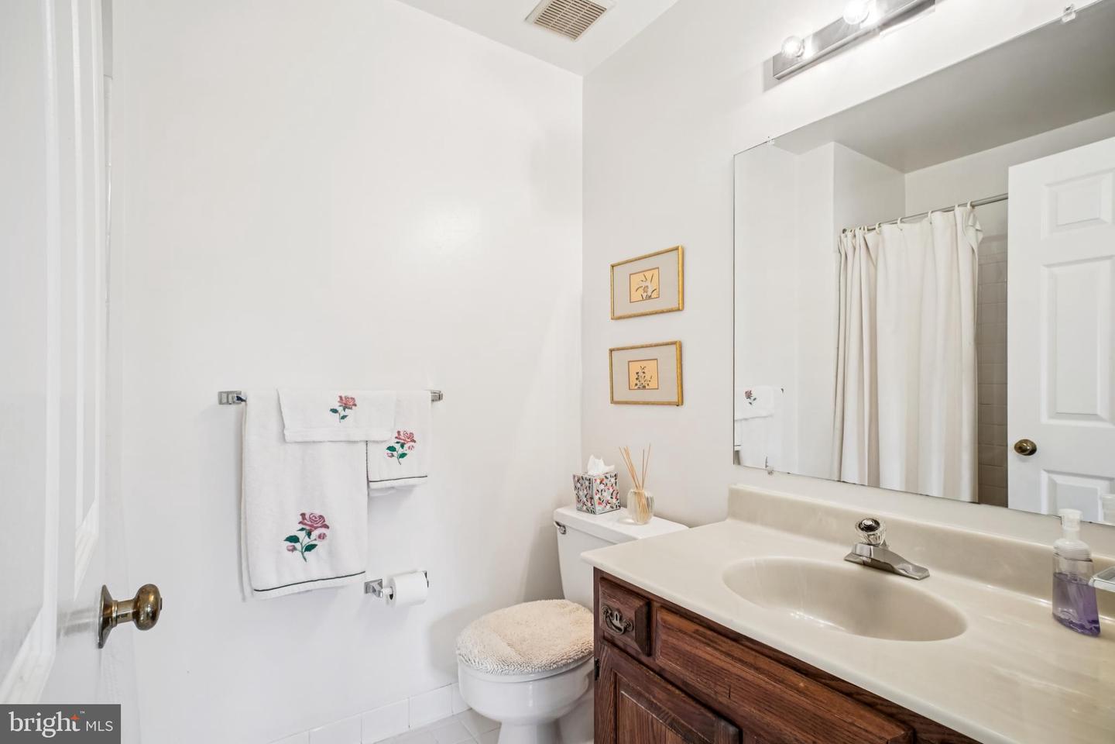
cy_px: 372
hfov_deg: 95.0
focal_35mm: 16
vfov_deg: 72.1
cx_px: 558
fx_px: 511
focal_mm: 11
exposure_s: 1/15
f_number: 8
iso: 500
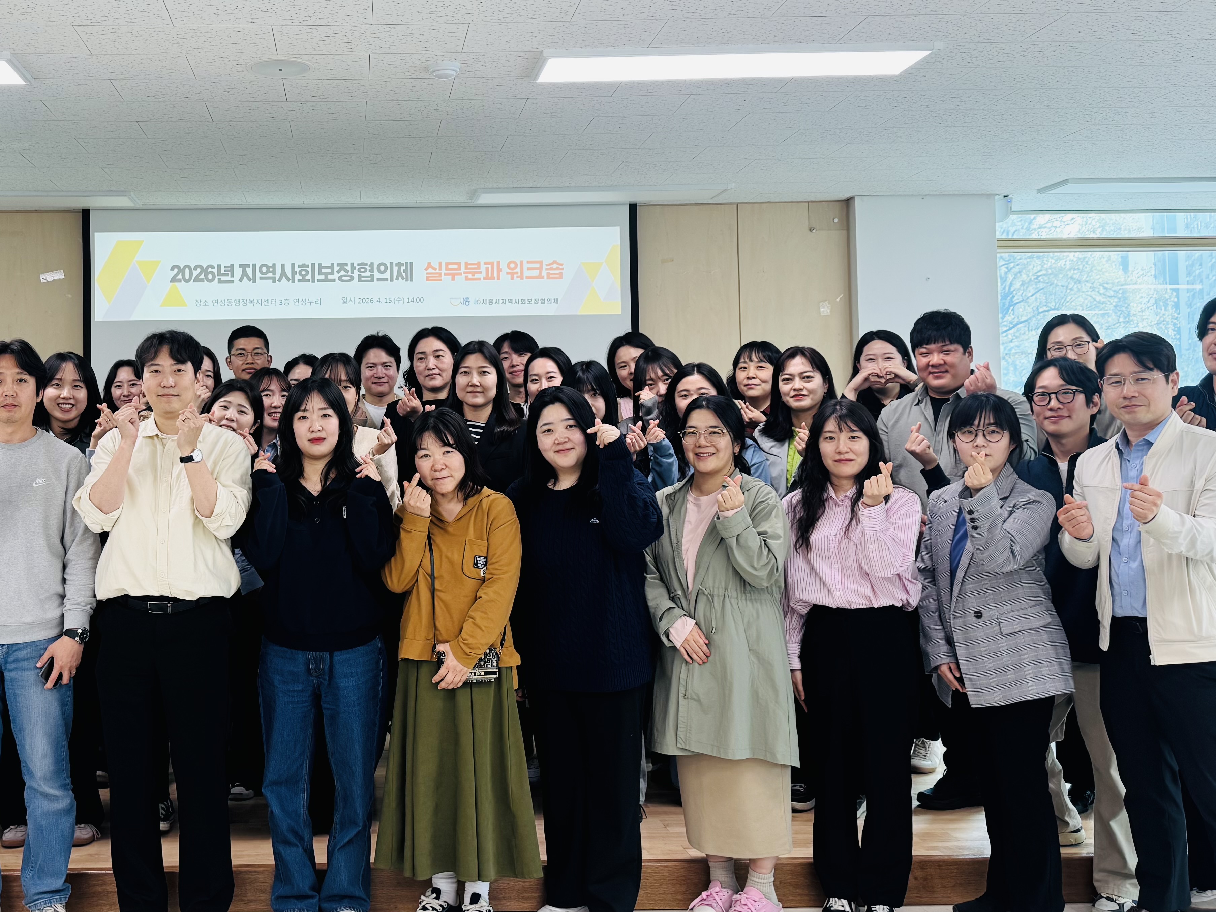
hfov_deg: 47.7
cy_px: 377
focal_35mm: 38
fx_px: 1335
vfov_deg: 37.6
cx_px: 358
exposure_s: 1/120
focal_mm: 6.76
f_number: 1.78
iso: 125
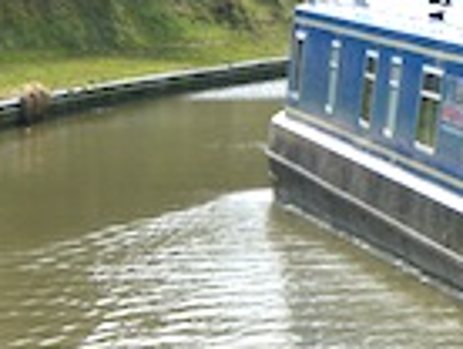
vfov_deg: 4.8
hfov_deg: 6.4
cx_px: 77
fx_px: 4154
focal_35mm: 310
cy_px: 166
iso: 100
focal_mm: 21.8
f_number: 5.4
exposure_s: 1/320
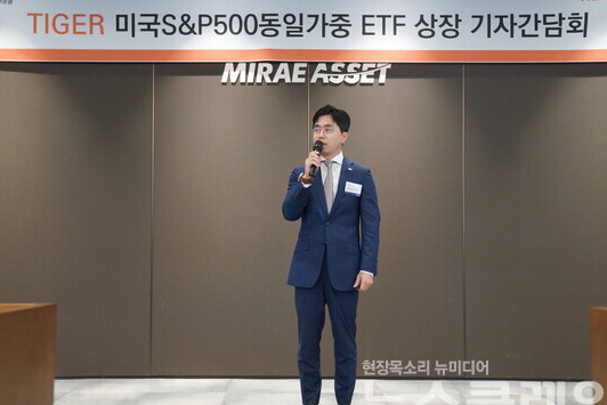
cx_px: 302
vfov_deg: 30.5
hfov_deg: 44.5
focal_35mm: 44
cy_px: 218
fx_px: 742
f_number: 4
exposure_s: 1/160
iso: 2500
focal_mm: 39
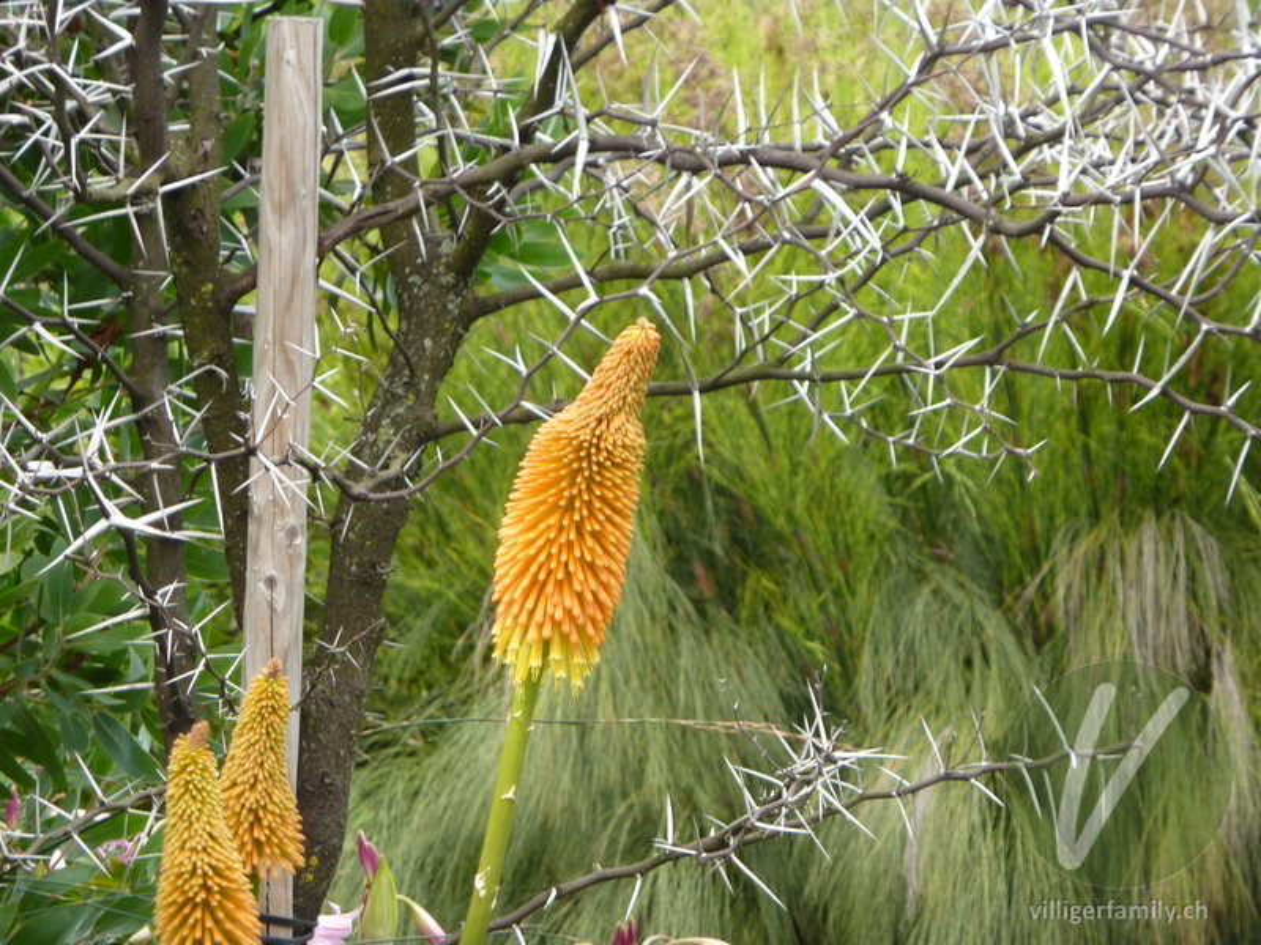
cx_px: 630
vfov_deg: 7.6
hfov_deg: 10.1
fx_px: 7140
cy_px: 472
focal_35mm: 196
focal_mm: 32.1
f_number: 4.5
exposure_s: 1/80
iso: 125
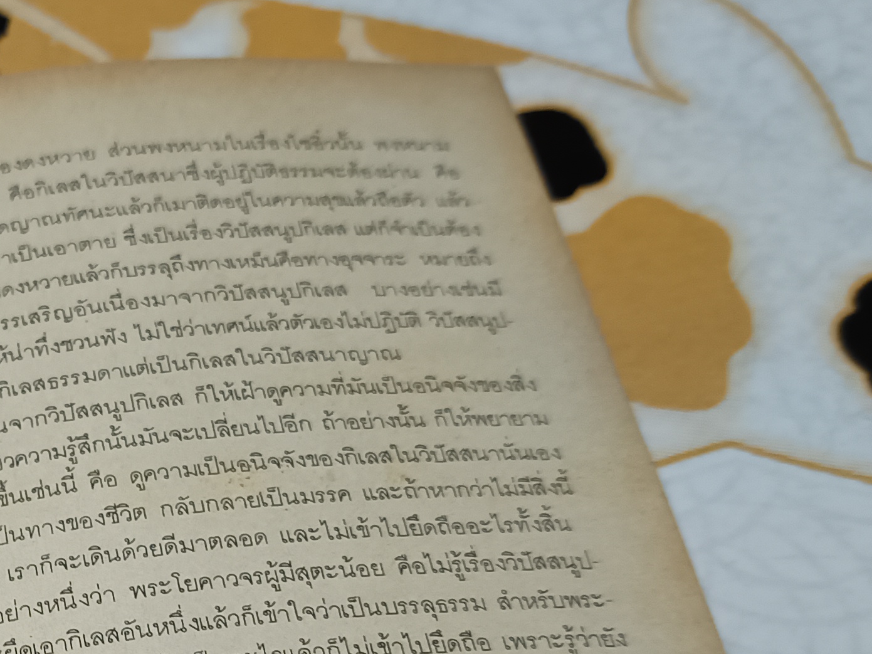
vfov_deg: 20.5
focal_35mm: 69
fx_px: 1738
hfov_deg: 26.7
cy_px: 672
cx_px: 5
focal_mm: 5.31
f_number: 1.7
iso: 880
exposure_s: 1/33.3
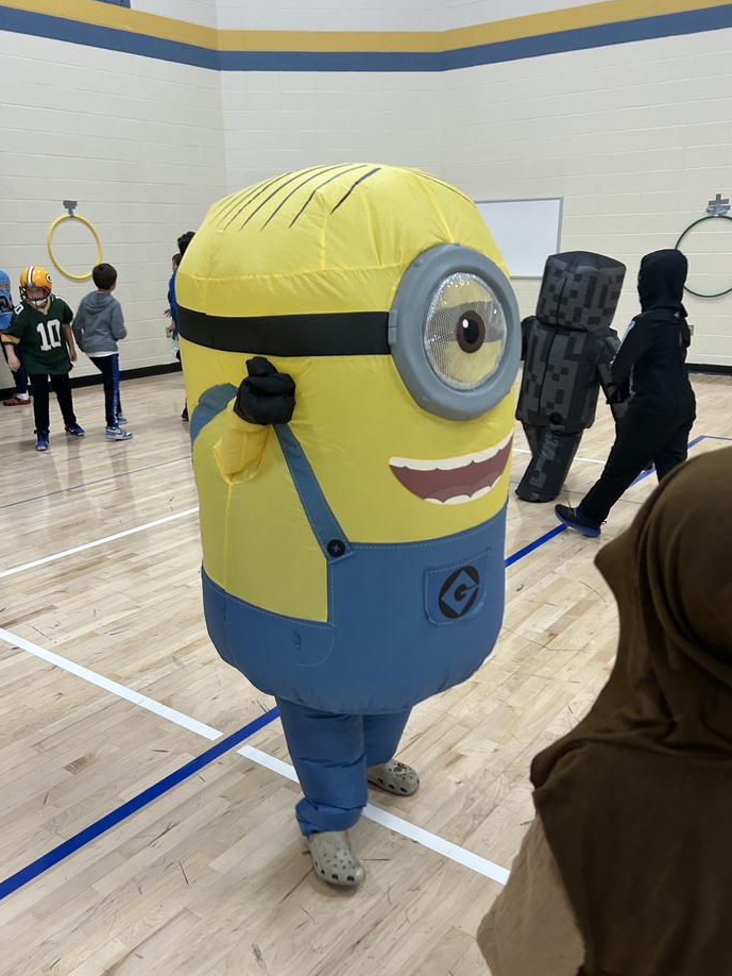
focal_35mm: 29
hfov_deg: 48.2
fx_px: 817
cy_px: 535
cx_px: 351
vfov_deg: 61.5
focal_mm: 5.7
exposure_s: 1/60
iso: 80
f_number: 1.5
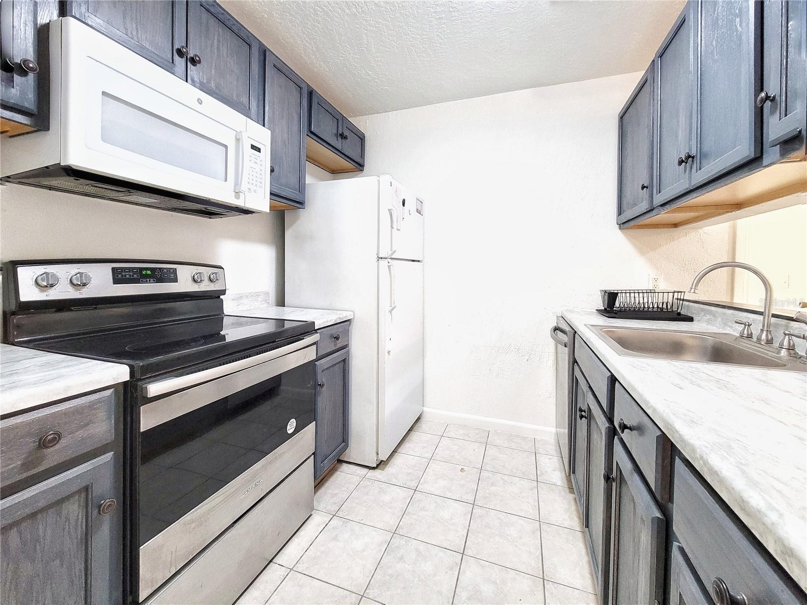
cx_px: 404
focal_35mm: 13
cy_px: 302
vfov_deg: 89.9
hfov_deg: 106.2
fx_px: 303
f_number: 2.2
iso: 400
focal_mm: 2.2
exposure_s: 1/60
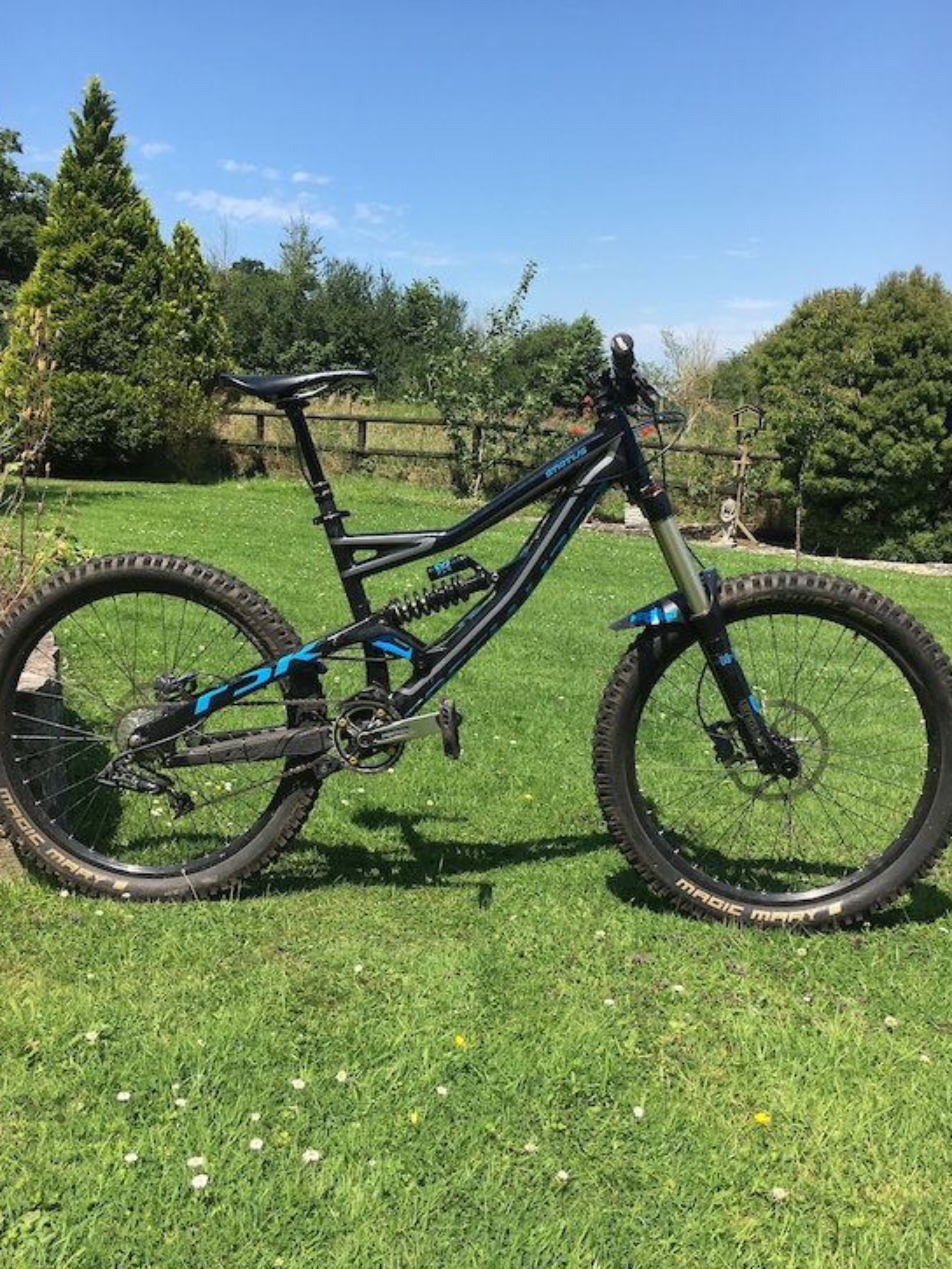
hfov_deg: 44.2
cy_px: 634
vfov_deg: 56.8
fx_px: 1173
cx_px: 472
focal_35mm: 32
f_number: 2.2
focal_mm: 4.15
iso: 25
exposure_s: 1/1068
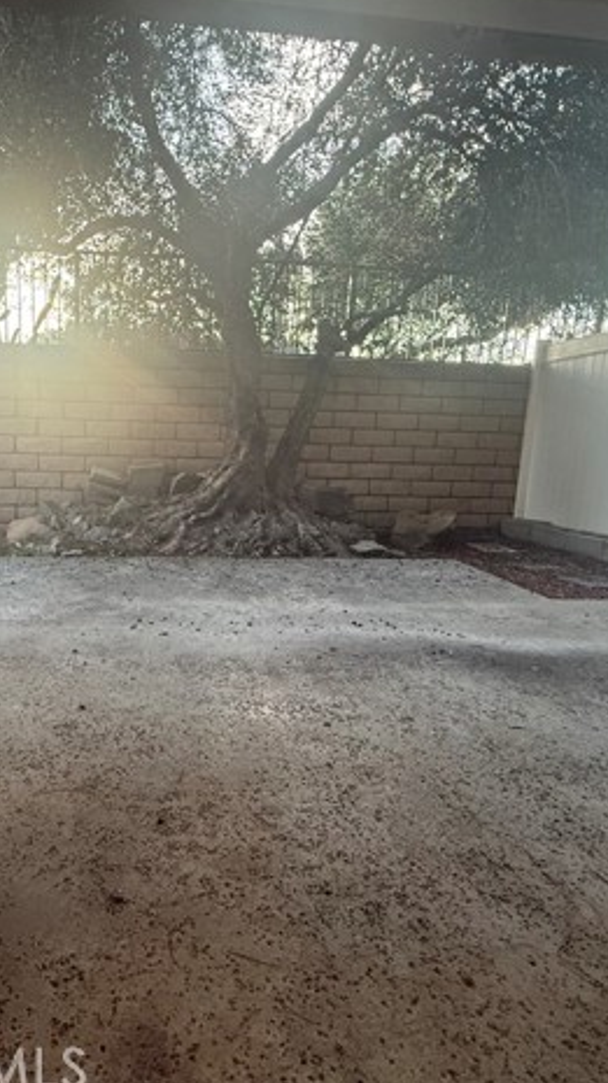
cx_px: 177
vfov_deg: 83.9
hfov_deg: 51.9
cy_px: 543
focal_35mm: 21
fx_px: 603
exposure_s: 1/60
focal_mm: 2.22
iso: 400
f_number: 2.2
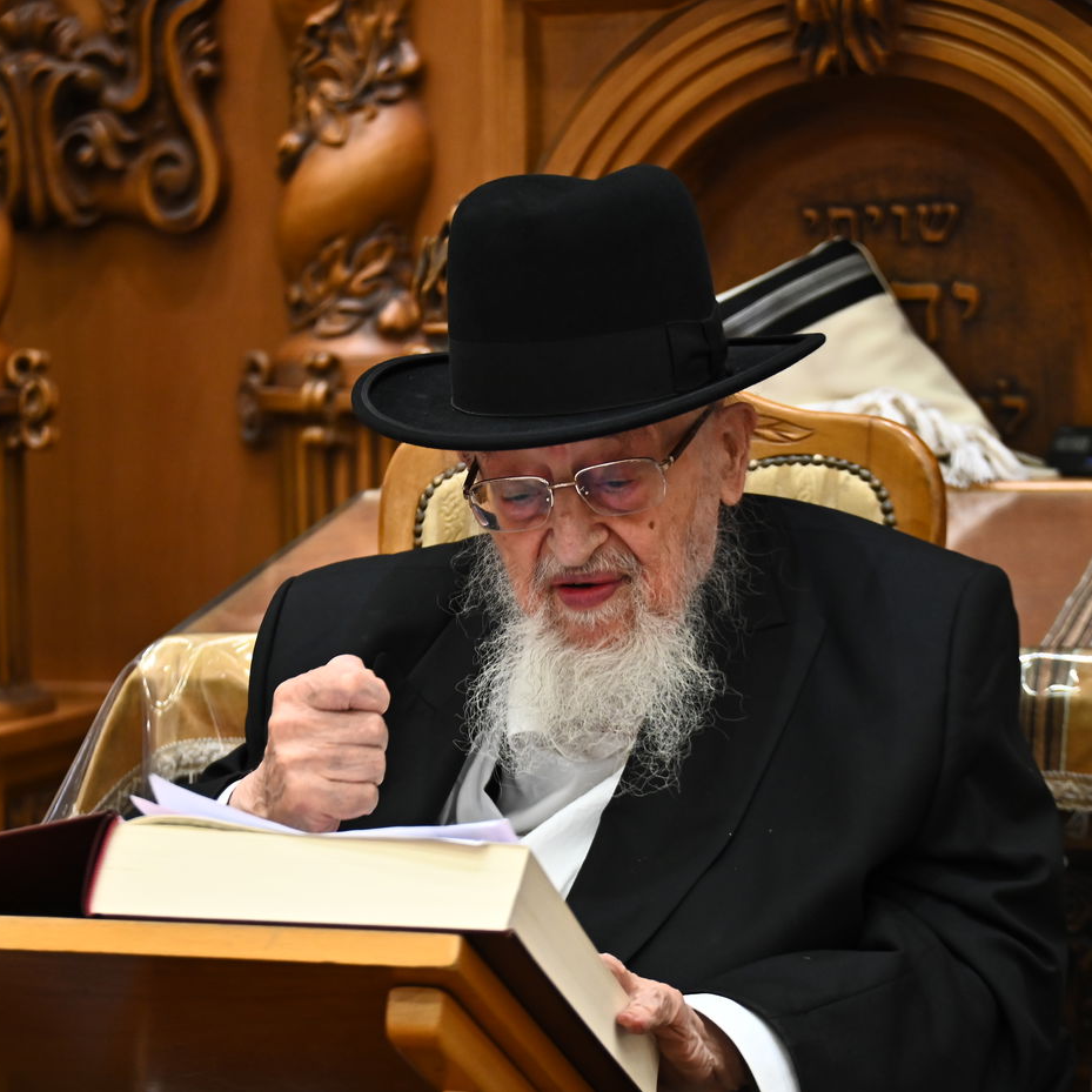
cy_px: 547
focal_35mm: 105
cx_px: 467
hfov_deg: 16.6
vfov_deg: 16.6
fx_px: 3747
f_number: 5
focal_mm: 82
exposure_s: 1/160
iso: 2500
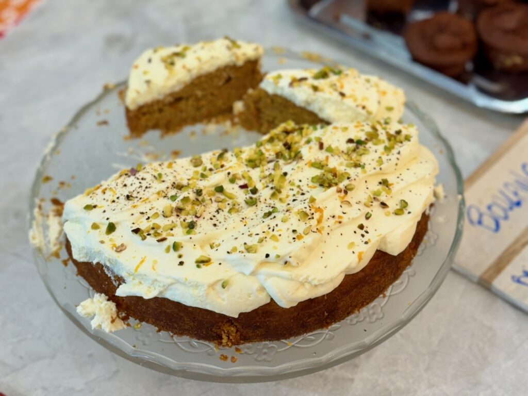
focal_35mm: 48
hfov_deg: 39.7
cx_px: 264
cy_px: 198
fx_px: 732
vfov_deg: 30.3
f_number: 1.78
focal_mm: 6.76
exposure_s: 1/50
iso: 64
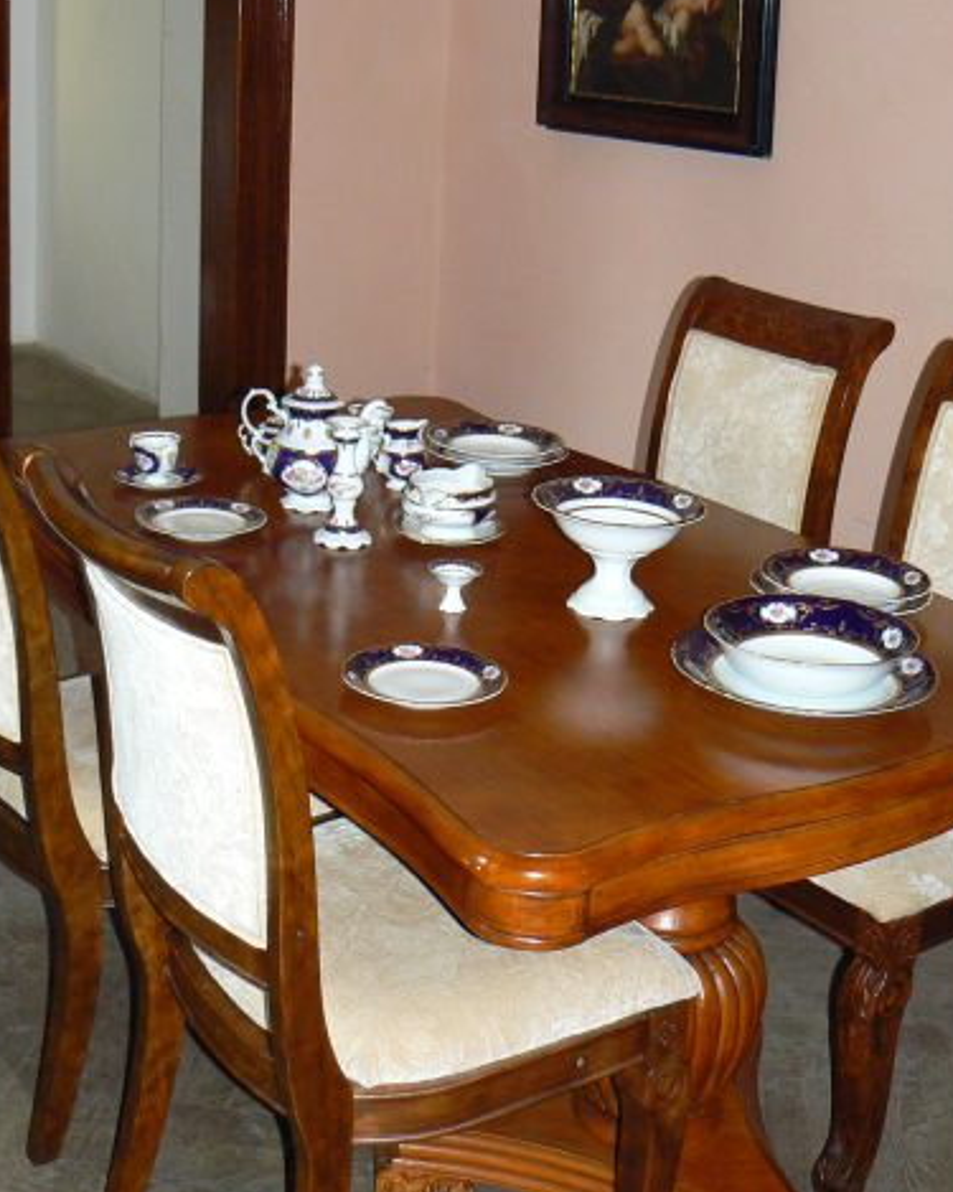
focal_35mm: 50
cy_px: 380
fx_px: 1763
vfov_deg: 36.9
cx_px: 445
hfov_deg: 30.2
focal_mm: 6
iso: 160
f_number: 2.8
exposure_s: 1/40
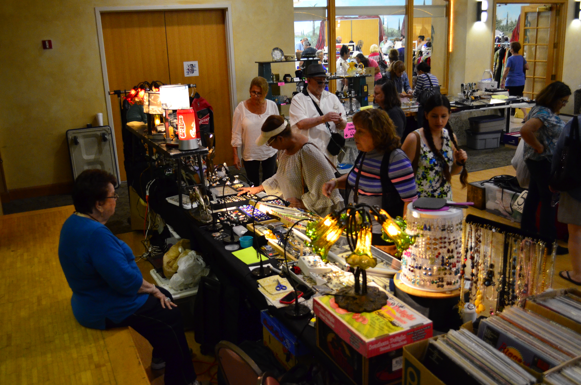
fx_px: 531
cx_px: 290
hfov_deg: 57.3
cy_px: 192
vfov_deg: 39.8
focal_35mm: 33
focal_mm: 22
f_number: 4
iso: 2500
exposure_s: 1/80
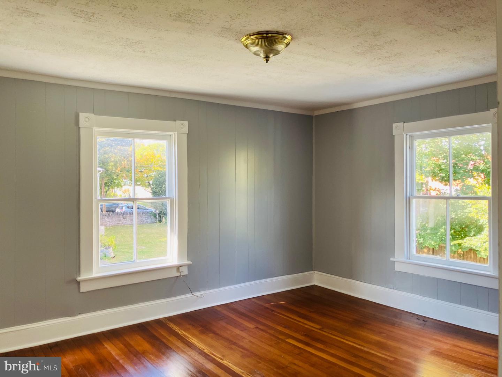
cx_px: 251
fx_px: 406
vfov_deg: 49.7
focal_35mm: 28
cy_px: 188
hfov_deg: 63.4
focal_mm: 3.99
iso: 64
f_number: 1.8
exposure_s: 1/121
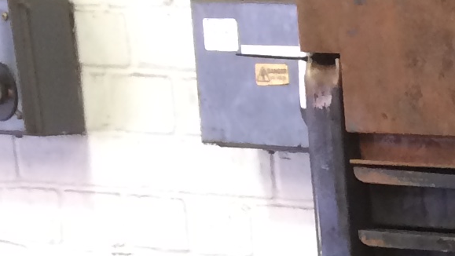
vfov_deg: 6.1
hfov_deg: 11.0
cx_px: 901
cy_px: 867
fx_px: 2148
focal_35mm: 178
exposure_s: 1/33
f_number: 2.2
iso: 125
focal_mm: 4.15
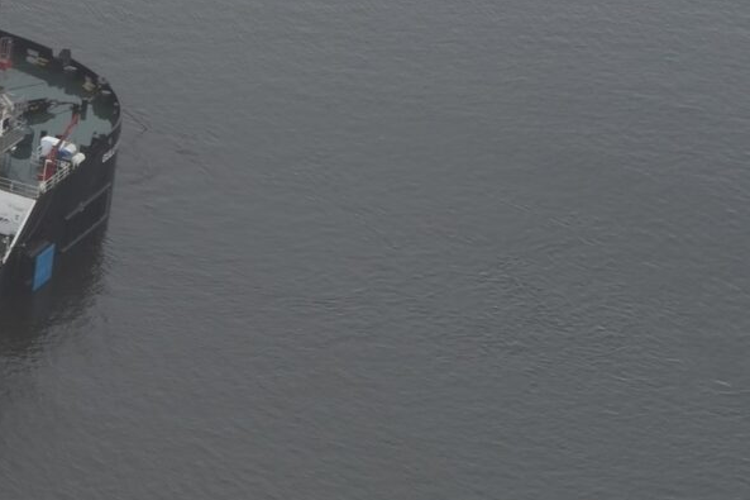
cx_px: -798
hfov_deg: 12.0
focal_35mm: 151
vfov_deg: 9.1
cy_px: 180
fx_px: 3145
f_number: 2.8
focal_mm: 35
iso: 200
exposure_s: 1/500
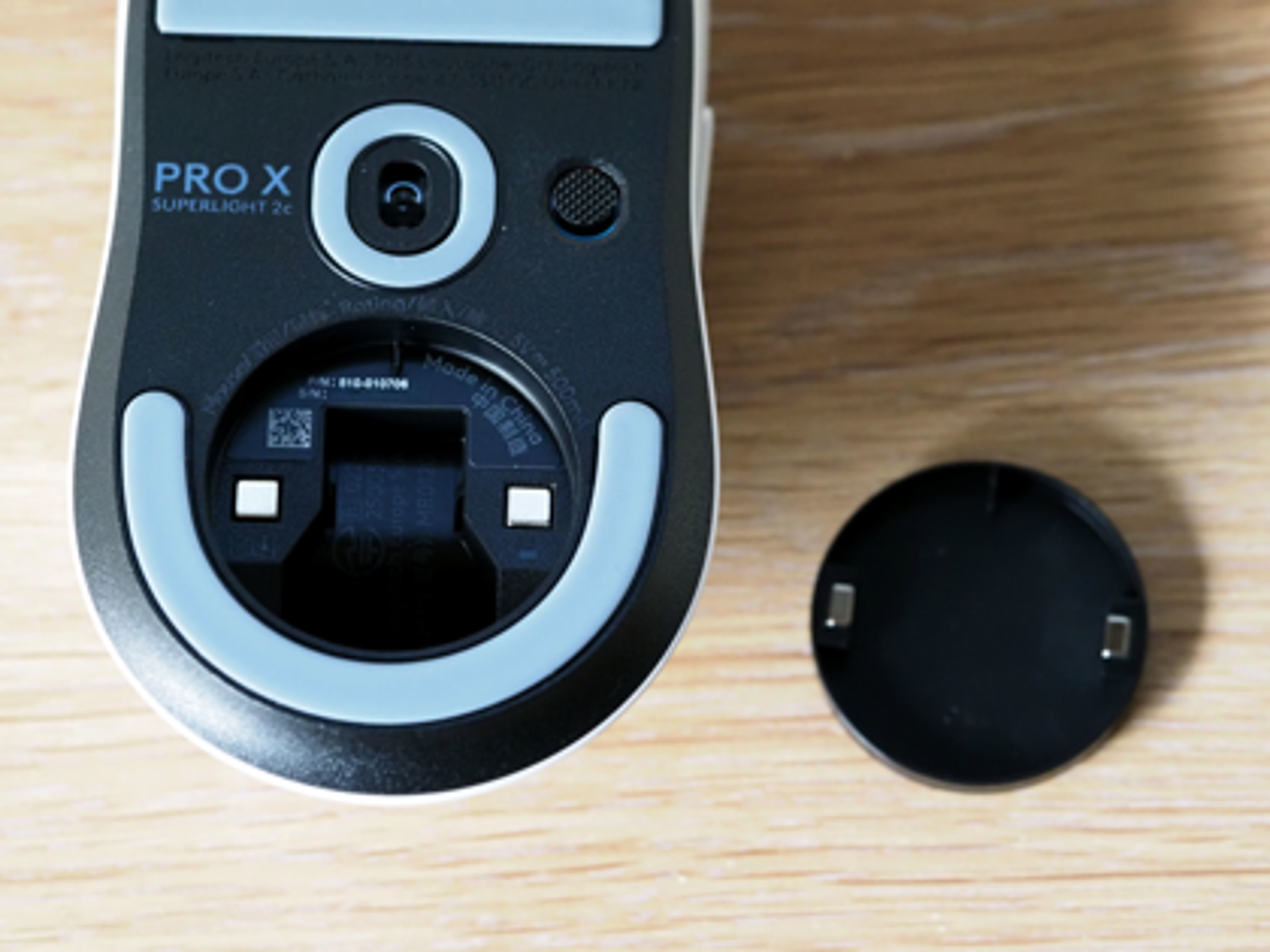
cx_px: 635
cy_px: 476
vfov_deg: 12.3
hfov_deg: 16.4
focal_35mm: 120
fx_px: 4403
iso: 5000
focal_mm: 60
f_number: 4.5
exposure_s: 1/125
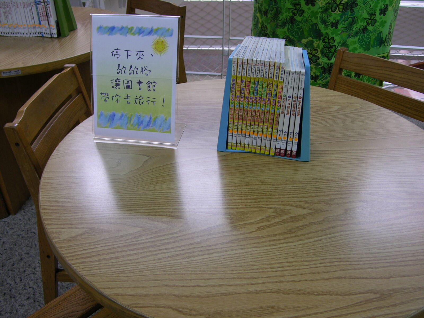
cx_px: 212
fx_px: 429
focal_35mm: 35
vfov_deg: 40.7
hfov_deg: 52.6
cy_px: 159
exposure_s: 1/21.5
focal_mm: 8.9
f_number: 2.8
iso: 50
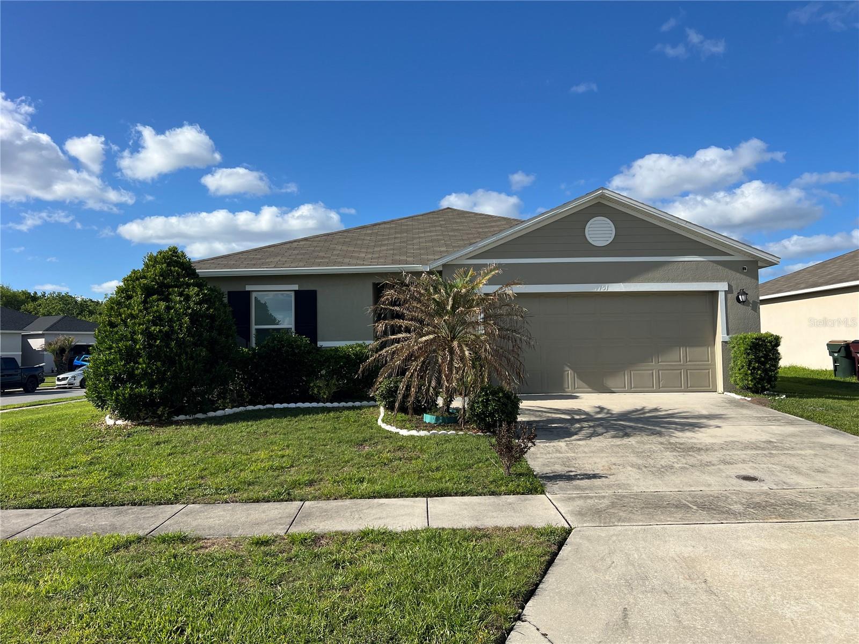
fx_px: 645
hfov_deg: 67.3
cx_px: 430
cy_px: 322
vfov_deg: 53.1
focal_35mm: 26
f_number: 1.5
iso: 50
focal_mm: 5.7
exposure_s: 1/4444
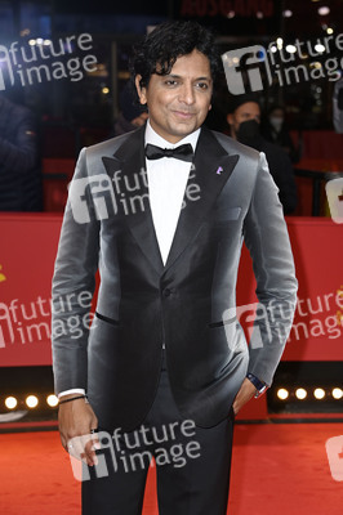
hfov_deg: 16.6
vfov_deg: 24.8
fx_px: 1174
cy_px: 258
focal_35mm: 82
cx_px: 172
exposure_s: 1/160
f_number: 5.6
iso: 640
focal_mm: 82
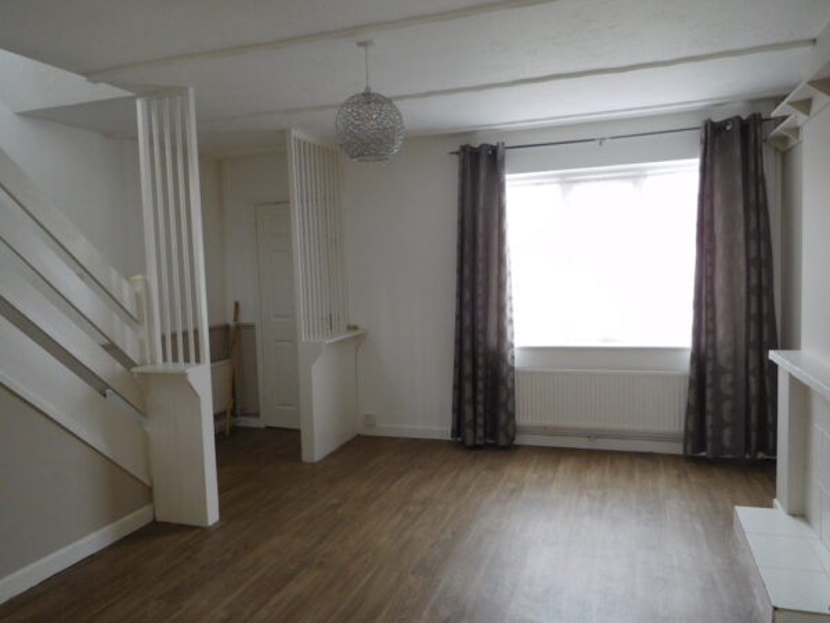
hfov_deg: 69.4
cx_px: 415
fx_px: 599
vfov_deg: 54.9
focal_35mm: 25
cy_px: 312
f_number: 3.4
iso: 220
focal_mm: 4.5
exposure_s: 1/30
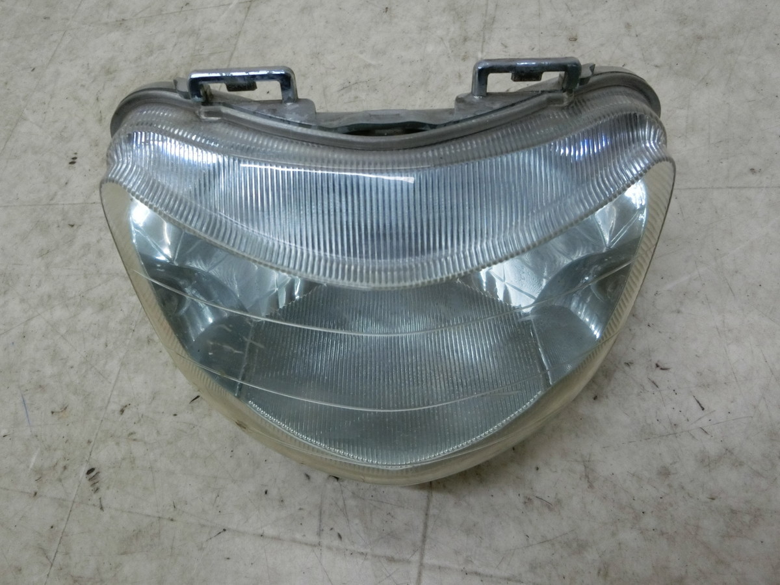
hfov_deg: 69.4
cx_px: 390
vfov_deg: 54.9
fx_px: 563
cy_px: 292
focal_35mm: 25
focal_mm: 4.5
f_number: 3.5
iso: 320
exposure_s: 1/125
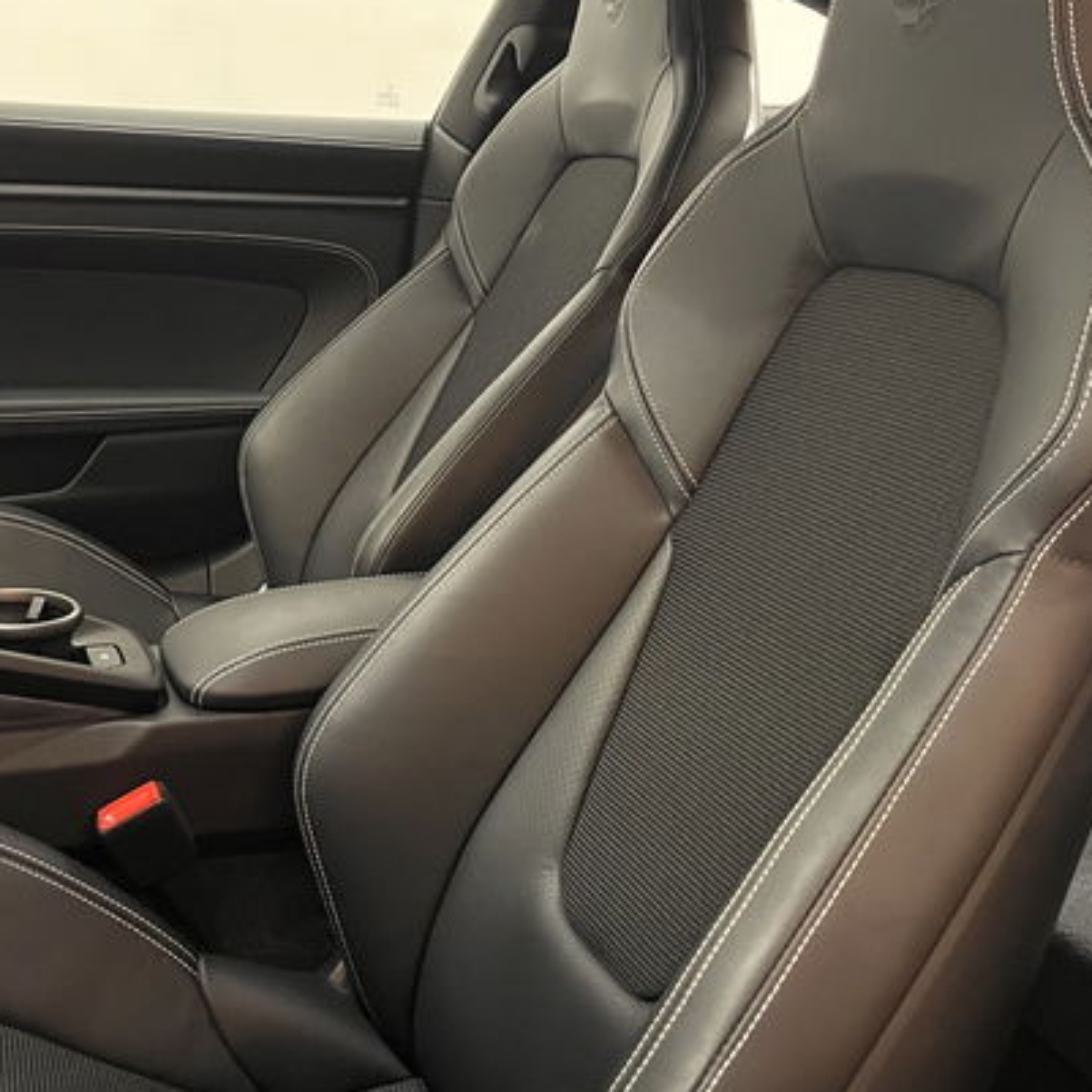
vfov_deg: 38.1
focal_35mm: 44
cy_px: 398
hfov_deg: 38.1
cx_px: 411
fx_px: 1570
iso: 320
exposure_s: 1/50
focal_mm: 5.1
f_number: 1.6
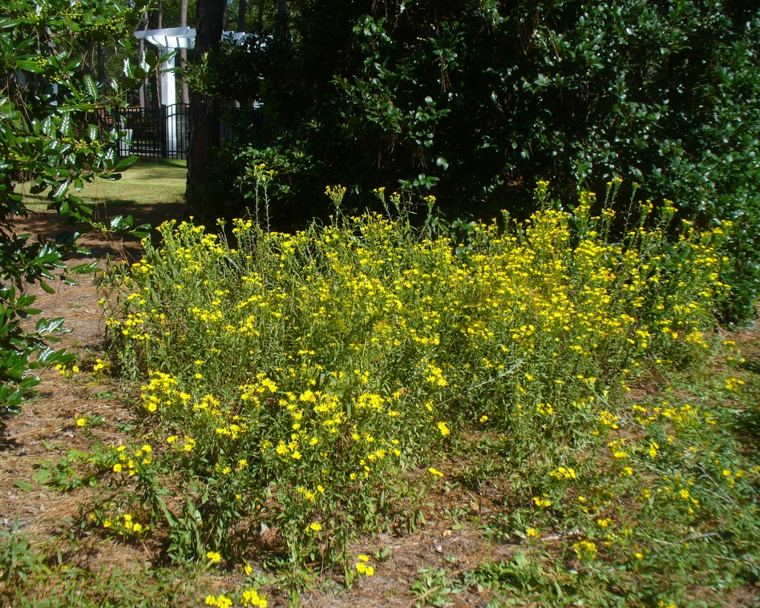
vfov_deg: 38.2
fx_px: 878
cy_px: 304
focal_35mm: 39
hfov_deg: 46.8
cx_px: 391
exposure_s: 1/250
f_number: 5.6
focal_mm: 6.1
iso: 80
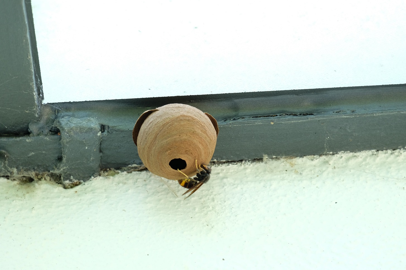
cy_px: 135
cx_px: 203
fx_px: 3891
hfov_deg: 6.0
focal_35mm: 345
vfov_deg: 4.0
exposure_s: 1/20
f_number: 6.7
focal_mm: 230
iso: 800
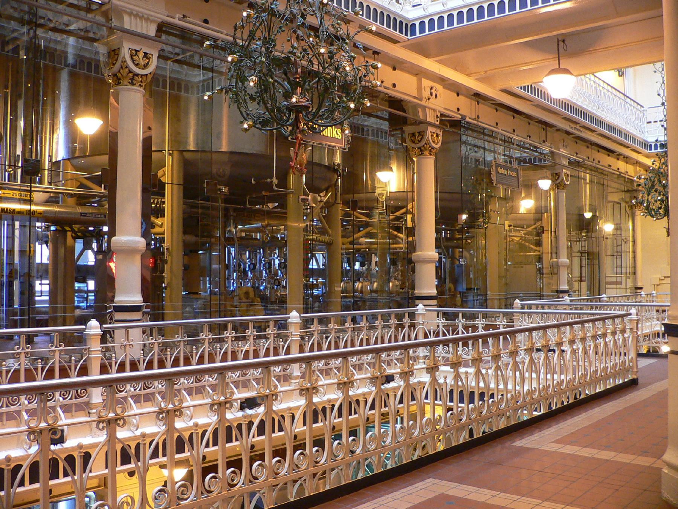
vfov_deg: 40.7
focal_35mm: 35
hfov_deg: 52.6
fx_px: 686
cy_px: 254
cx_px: 339
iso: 200
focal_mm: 4.6
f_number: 2.8
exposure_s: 1/25
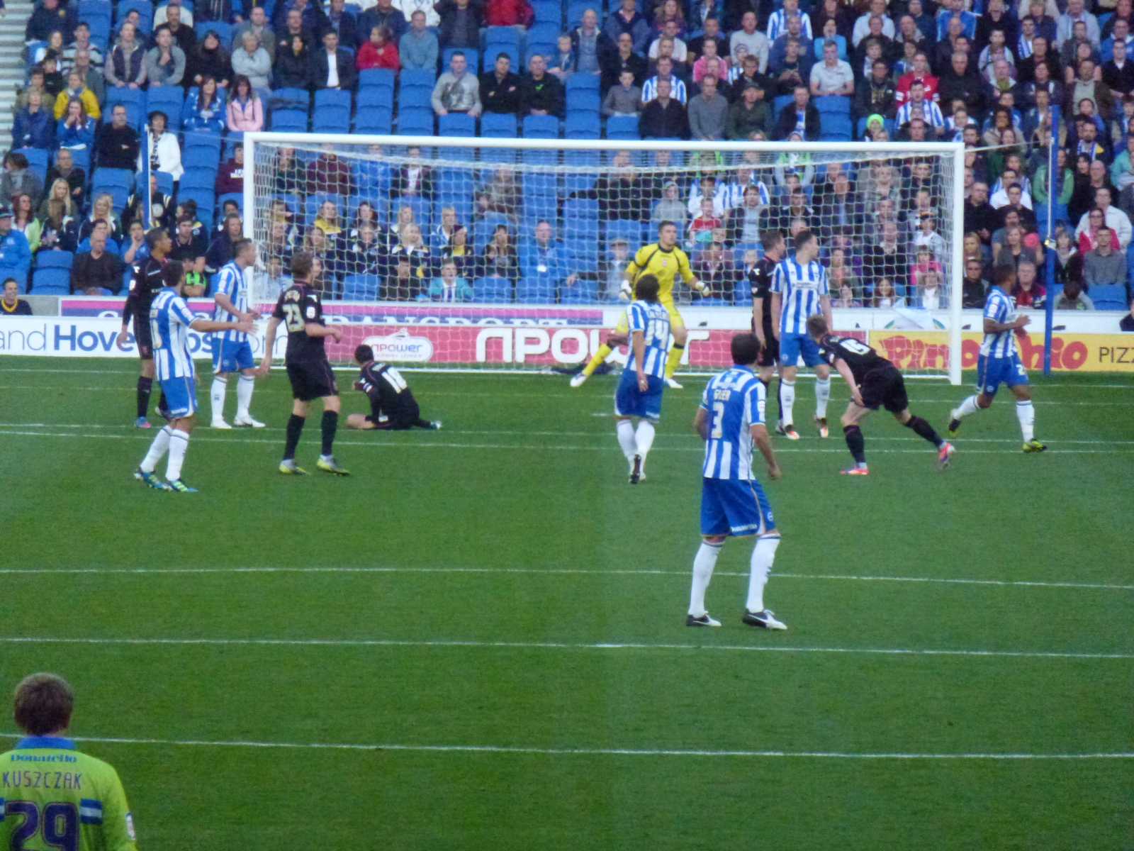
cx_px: 567
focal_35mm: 384
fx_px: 12580
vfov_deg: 3.9
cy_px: 426
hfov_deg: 5.2
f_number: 5.9
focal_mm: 68.8
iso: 1600
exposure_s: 1/400
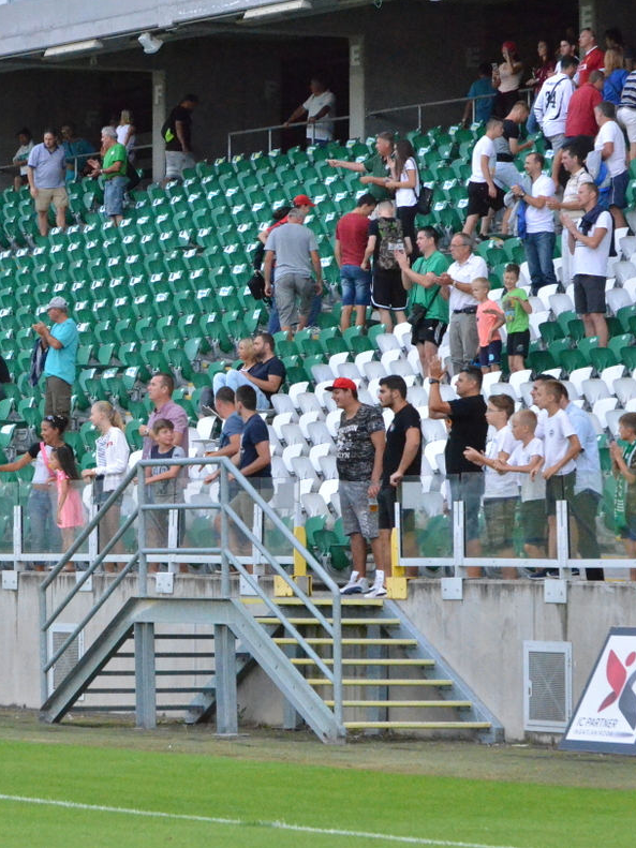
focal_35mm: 201
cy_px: 423
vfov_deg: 9.8
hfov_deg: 7.4
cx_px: 134
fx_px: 4925
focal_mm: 92
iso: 6400
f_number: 9
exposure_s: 1/1250
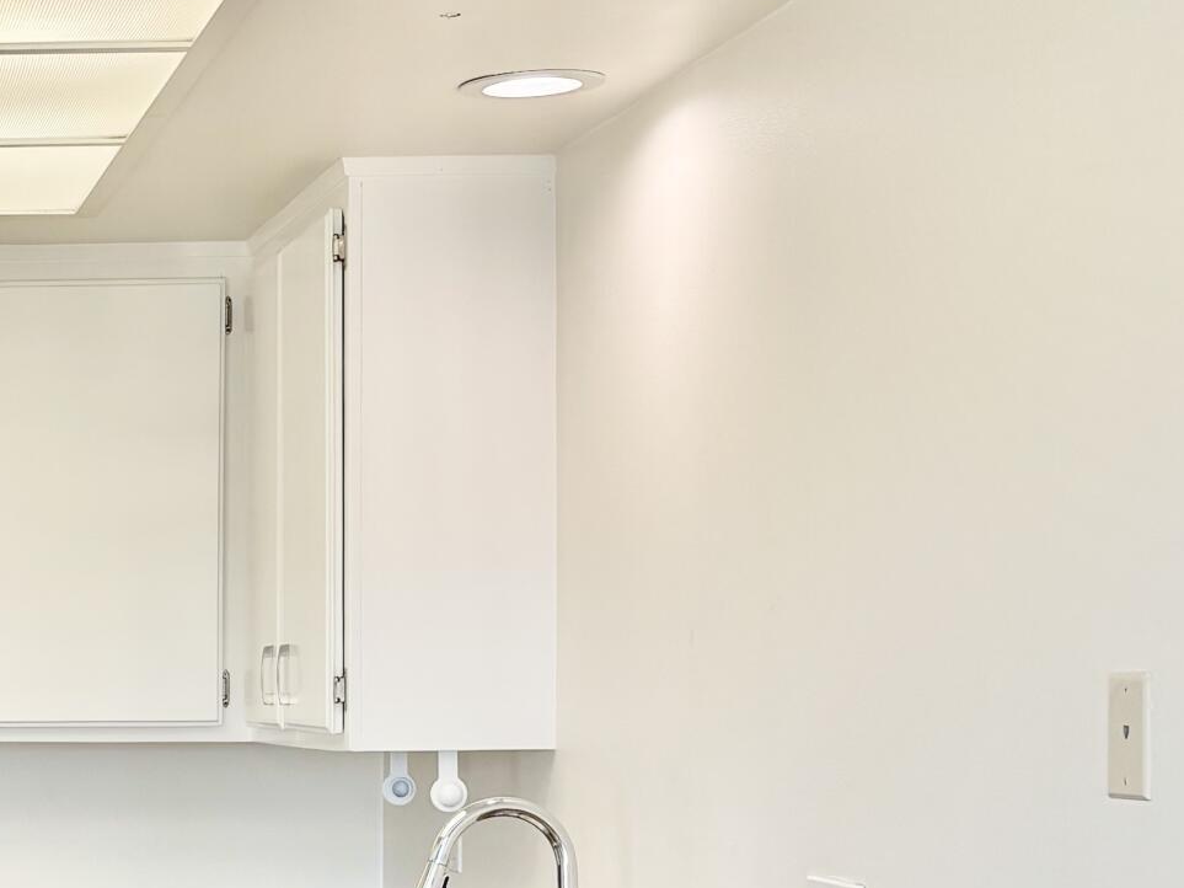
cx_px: -310
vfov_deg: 18.0
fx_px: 2770
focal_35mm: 81
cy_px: 774
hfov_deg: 22.0
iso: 50
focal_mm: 5.96
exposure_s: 1/301
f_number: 1.6
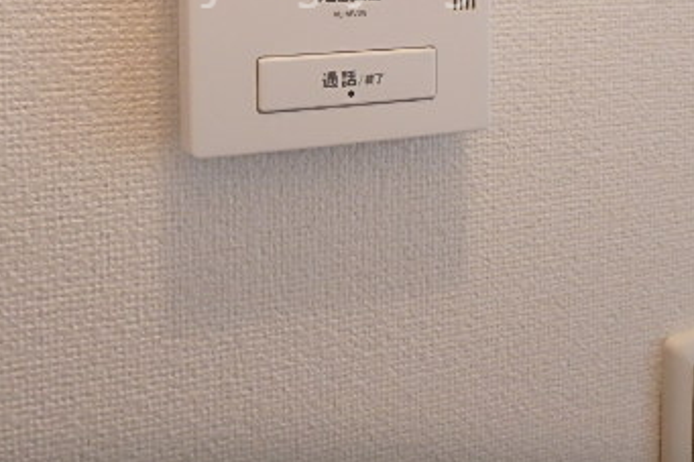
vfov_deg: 30.0
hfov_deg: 47.4
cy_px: -16
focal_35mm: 41
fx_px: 790
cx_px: 340
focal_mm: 3.7
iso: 250
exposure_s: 1/30
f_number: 3.5
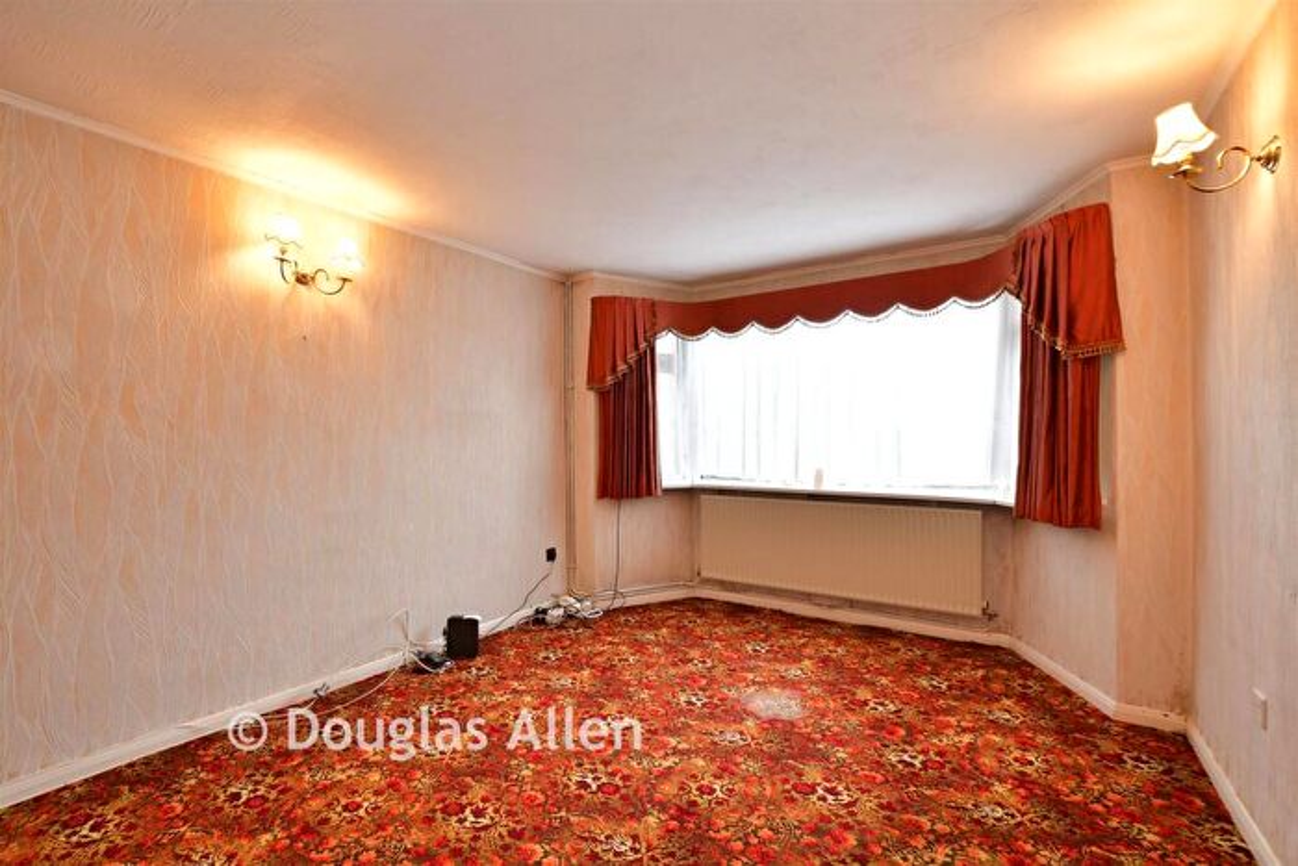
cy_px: 433
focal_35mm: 15
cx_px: 649
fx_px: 541
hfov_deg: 100.4
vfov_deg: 77.4
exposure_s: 1/2
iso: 100
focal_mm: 10
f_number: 8
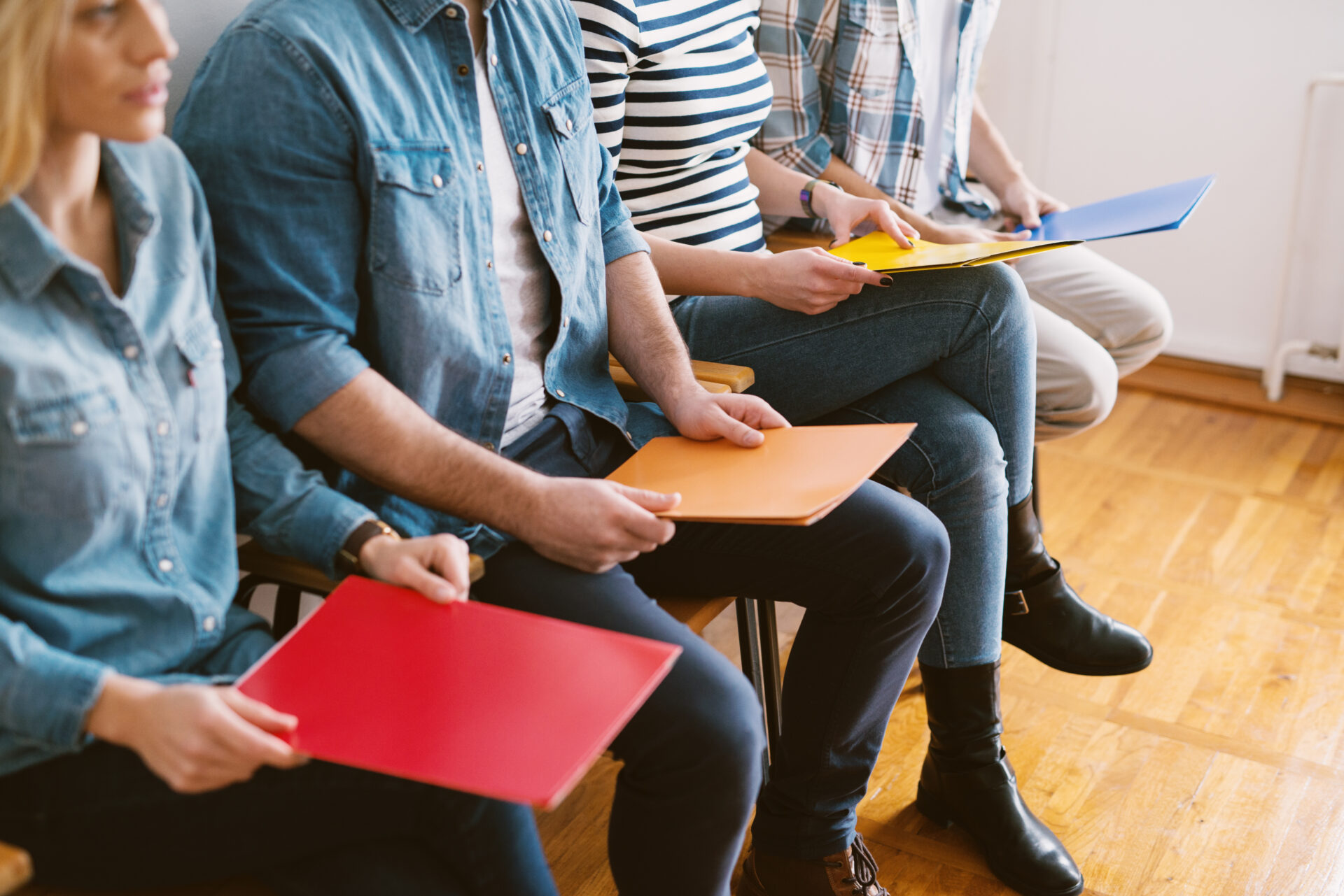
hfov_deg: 39.6
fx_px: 1867
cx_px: 672
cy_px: 448
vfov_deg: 27.0
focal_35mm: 50
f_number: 2
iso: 800
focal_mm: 50
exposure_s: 1/100
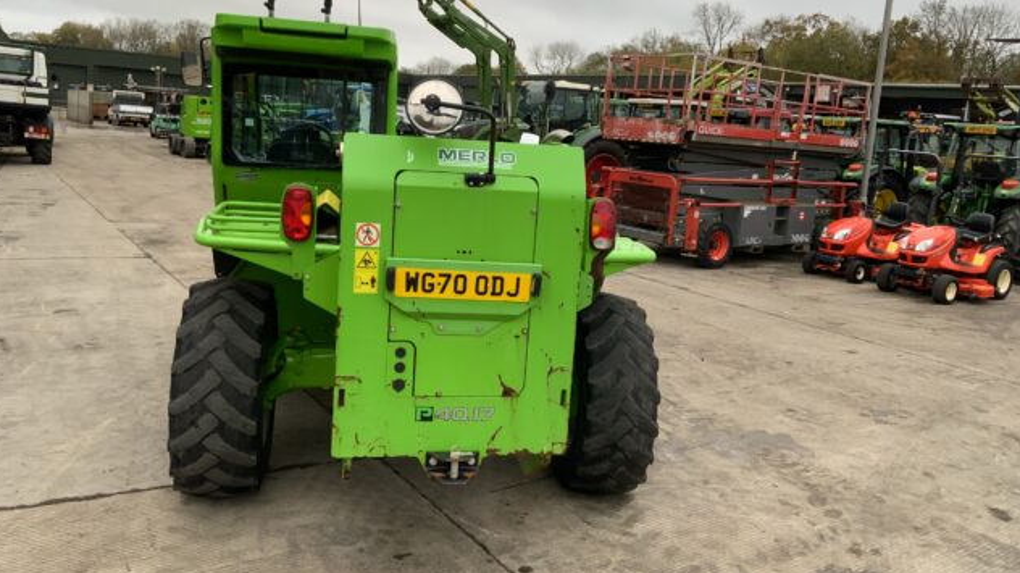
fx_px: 865
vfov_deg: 36.6
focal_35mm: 32
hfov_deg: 61.0
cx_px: 507
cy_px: 245
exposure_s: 1/122
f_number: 1.8
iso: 64
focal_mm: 3
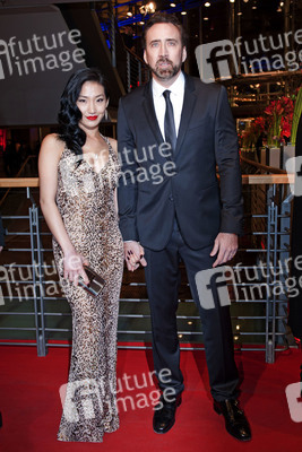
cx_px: 151
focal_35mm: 28
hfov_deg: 46.4
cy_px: 226
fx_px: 352
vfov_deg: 65.5
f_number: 4
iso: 1600
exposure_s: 1/160
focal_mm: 28
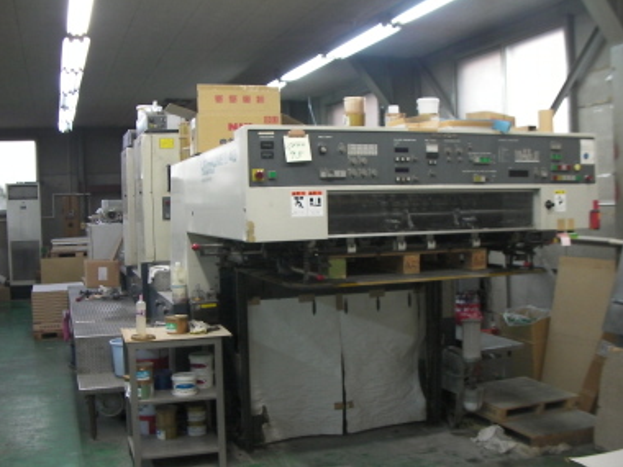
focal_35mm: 40
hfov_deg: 46.8
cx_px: 302
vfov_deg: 36.0
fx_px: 720
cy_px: 241
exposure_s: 1/29.5
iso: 200
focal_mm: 6.3
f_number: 3.5
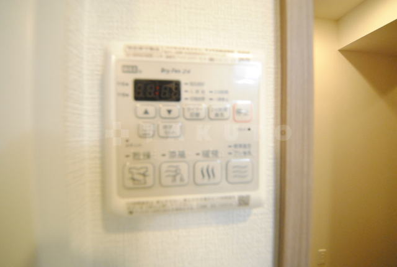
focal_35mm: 12
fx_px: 133
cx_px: 198
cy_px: 134
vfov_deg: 90.3
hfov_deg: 112.5
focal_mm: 8
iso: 1600
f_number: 4.5
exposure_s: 1/50
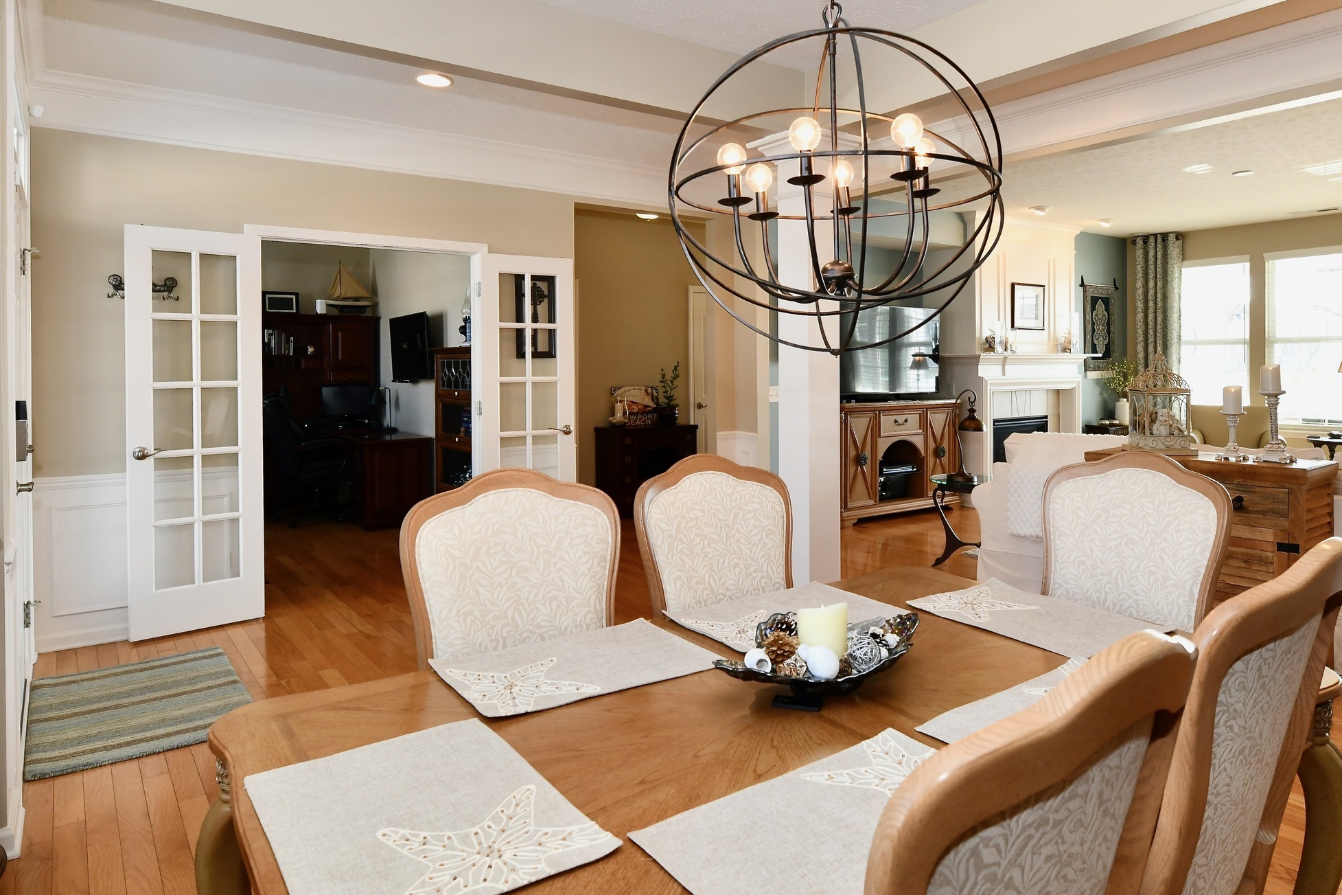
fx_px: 820
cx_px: 712
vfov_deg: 57.0
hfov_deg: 78.5
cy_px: 392
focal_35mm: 22
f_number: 6.3
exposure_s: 1/80
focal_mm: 14
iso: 640
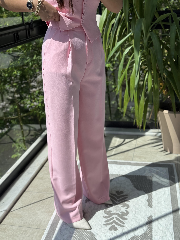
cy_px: 120
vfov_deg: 39.7
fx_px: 333
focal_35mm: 48
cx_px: 90
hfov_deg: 30.3
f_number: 1.78
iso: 64
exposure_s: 1/1312
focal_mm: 6.76
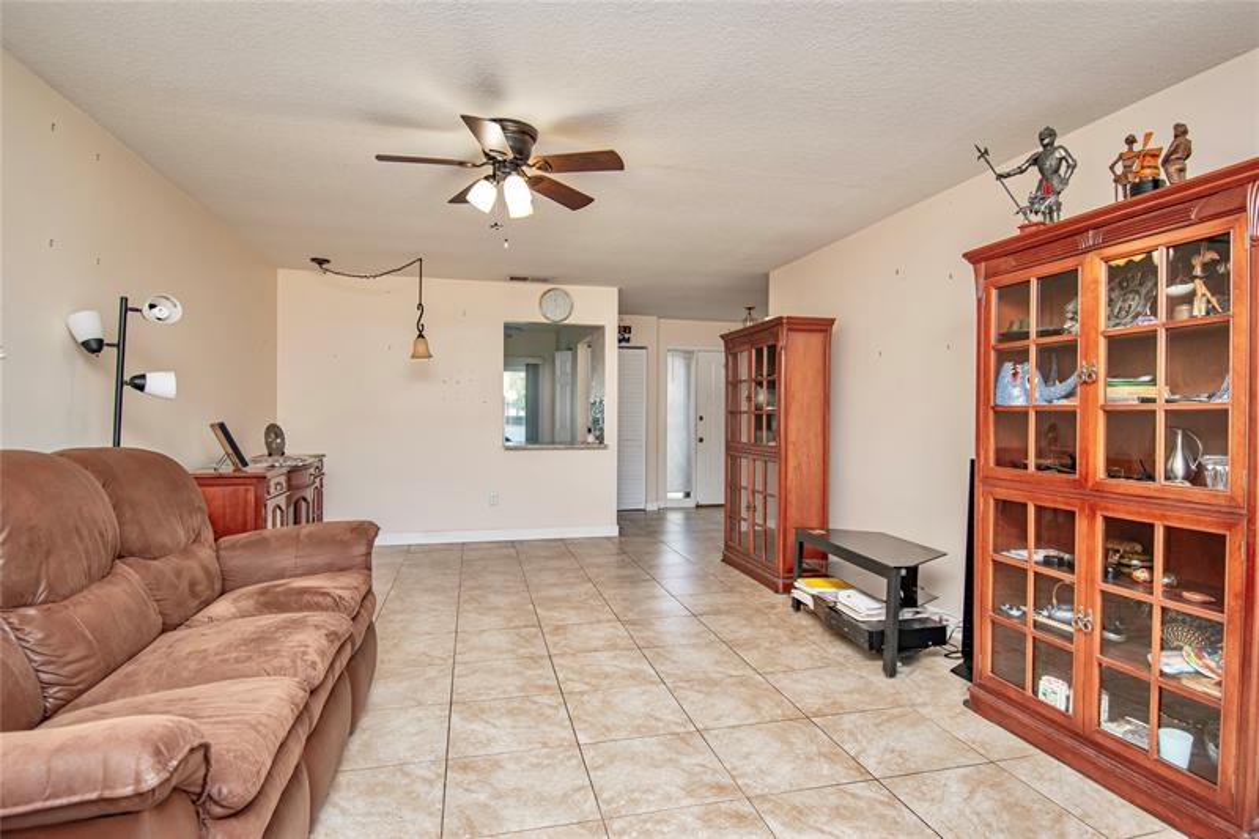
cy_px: 420
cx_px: 630
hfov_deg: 85.4
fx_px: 682
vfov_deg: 63.2
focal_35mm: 20
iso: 800
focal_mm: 13
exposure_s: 1/80
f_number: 4.8
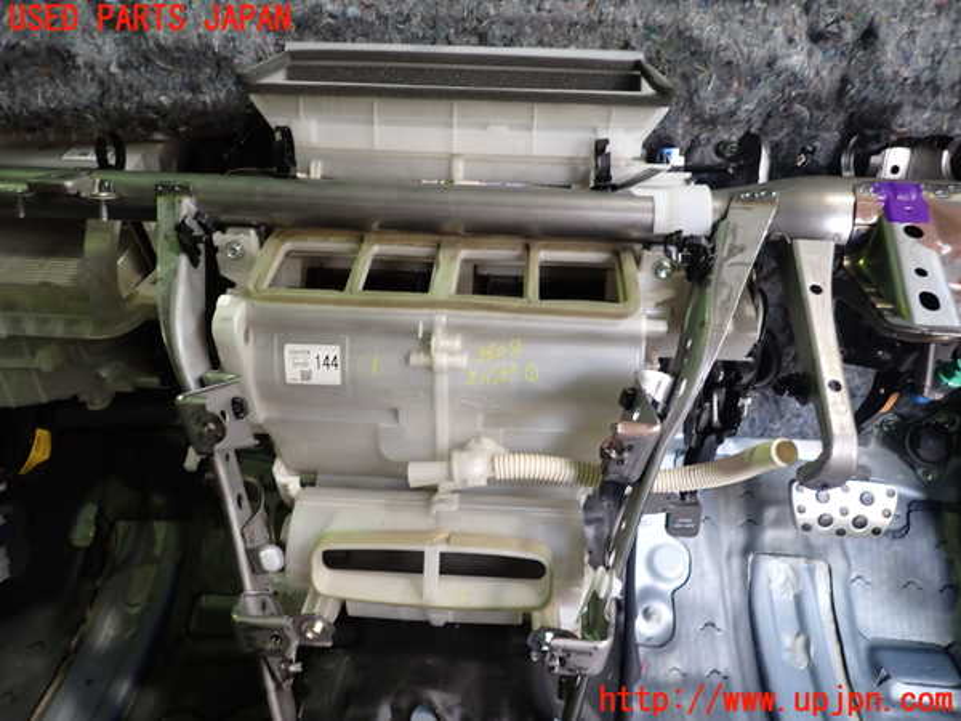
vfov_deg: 54.9
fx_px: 694
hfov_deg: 69.4
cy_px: 360
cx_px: 480
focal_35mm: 25
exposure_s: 1/40
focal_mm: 4.5
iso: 200
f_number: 2
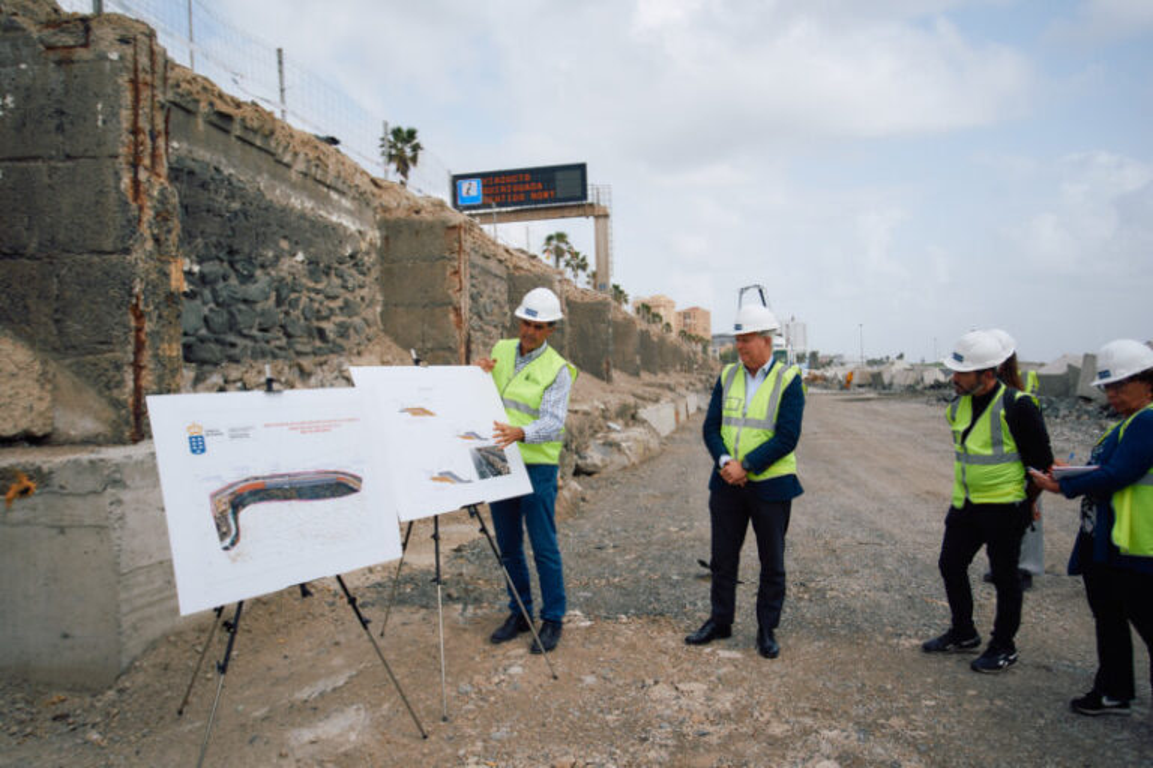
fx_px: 897
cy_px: 384
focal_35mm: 28
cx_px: 576
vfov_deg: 46.4
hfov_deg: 65.5
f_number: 4
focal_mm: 28
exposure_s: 1/1250
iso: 100
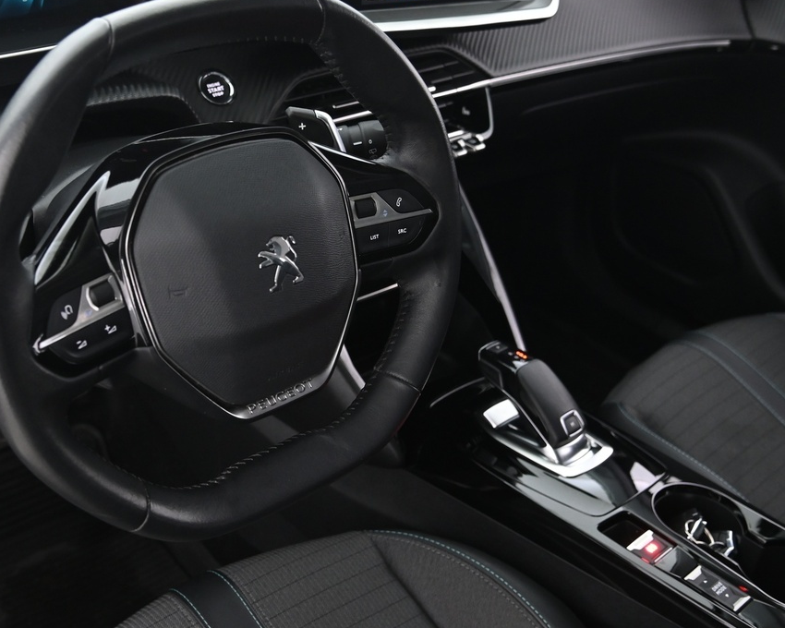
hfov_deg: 42.1
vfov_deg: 34.9
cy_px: 315
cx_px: 236
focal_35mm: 43
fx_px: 999
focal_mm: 24
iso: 2000
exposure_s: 1/15
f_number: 4
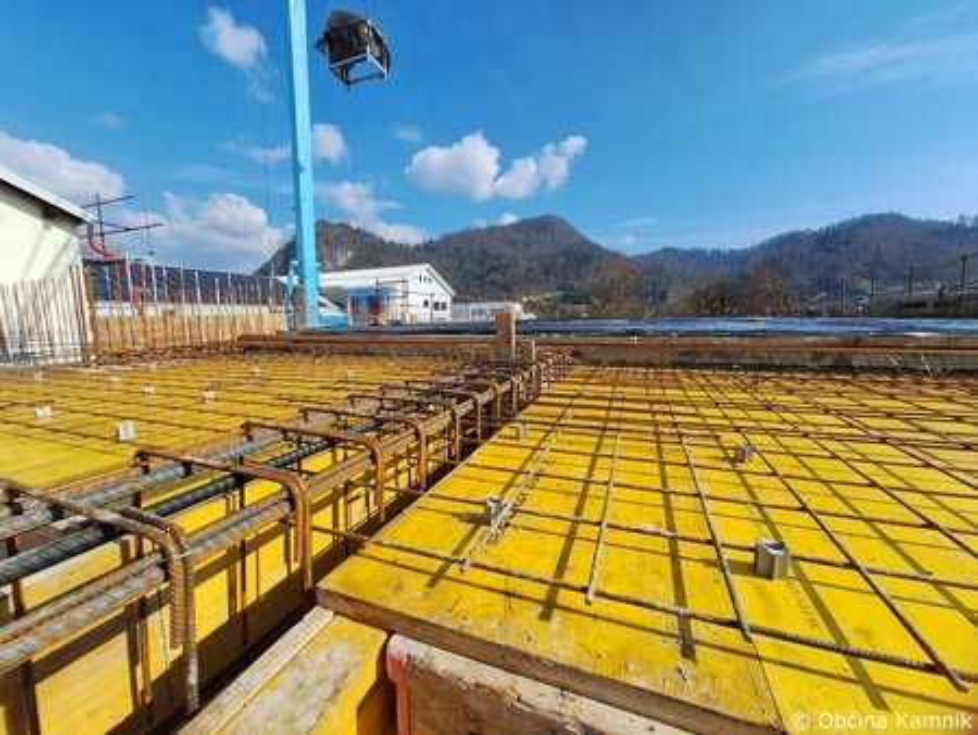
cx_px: 489
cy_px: 368
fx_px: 367
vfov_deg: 90.0
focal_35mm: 13
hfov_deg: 106.2
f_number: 2.2
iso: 40
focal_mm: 1.74
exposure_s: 1/1597
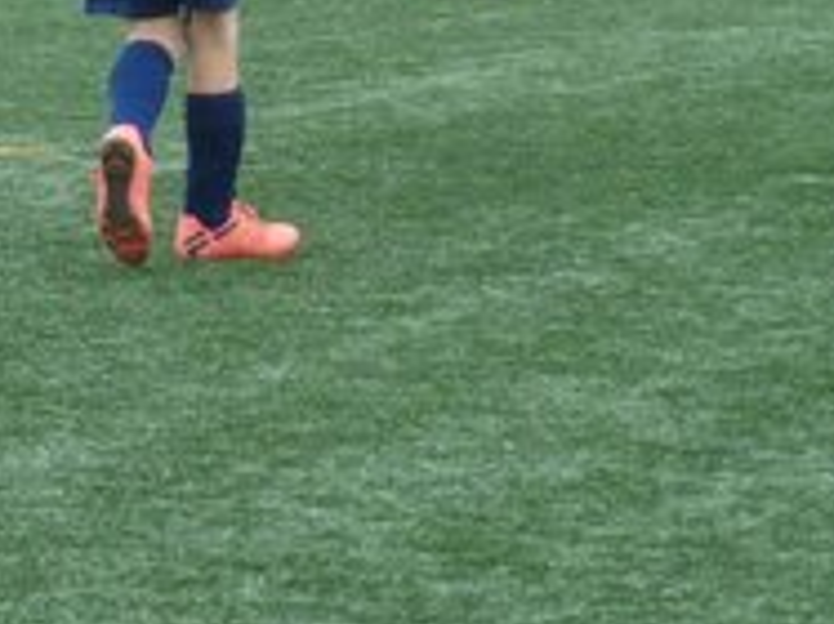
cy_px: -372
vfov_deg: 2.0
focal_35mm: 735
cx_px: -464
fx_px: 17697
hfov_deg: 2.7
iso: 320
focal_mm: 32.1
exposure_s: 1/400
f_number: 4.5
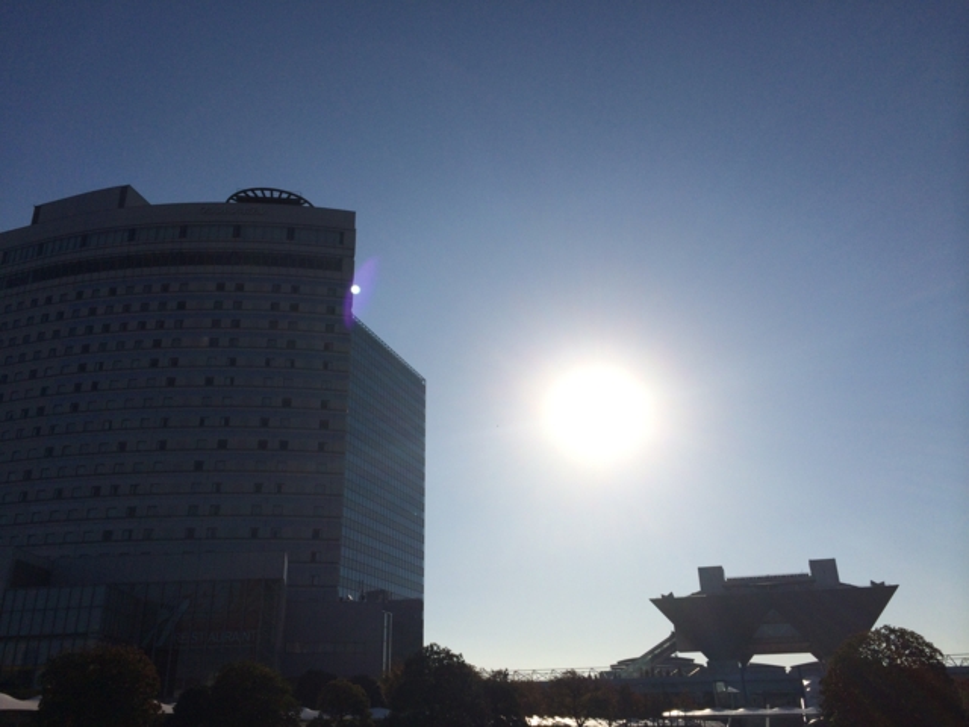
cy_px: 364
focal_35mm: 30
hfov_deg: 60.0
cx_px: 484
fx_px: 840
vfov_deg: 46.8
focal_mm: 4.12
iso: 40
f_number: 2.2
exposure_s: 1/13699
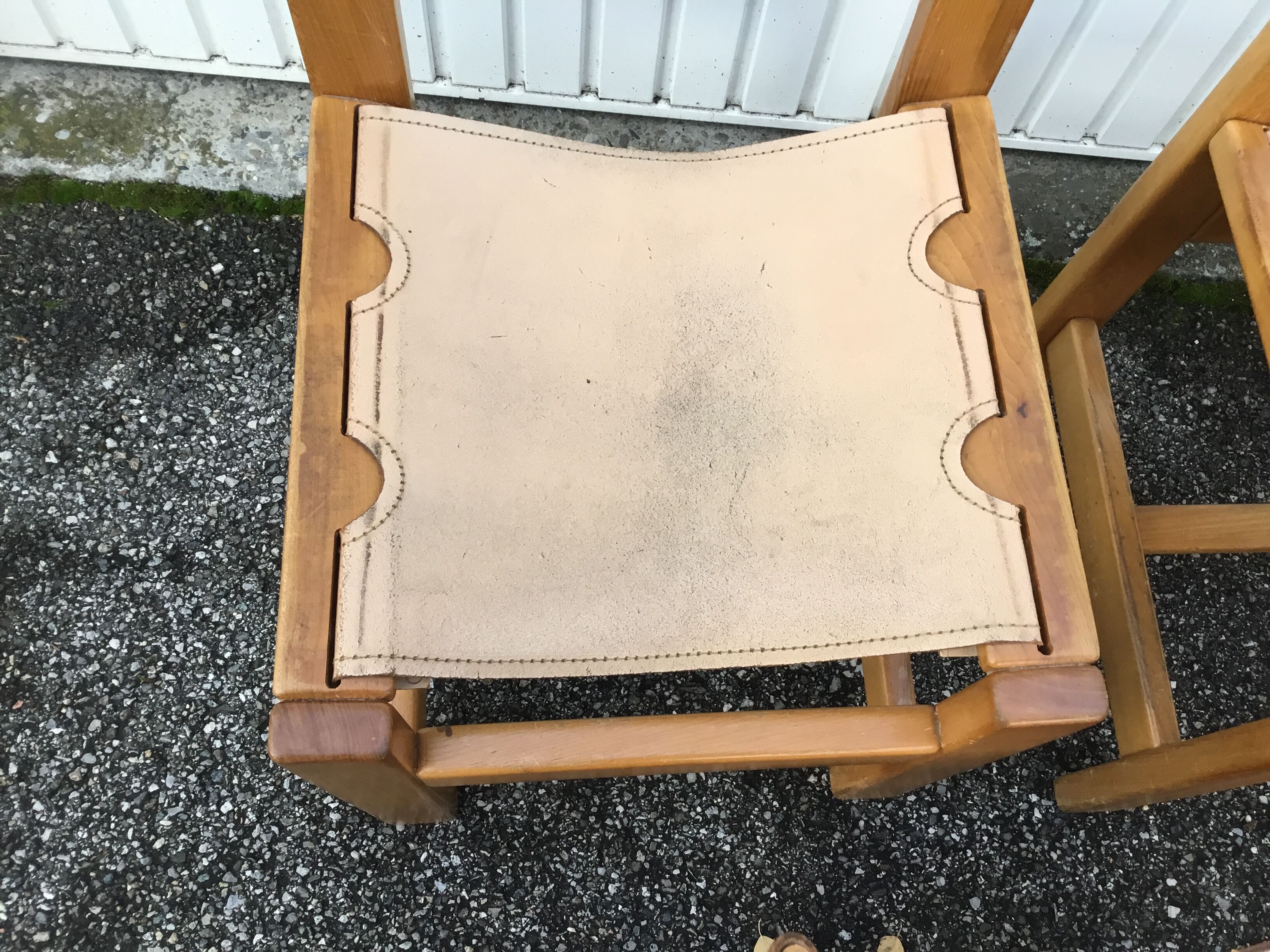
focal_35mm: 31
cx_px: 635
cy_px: 476
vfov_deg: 45.4
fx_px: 1137
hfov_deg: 58.4
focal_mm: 3.3
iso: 25
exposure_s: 1/33
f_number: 2.4
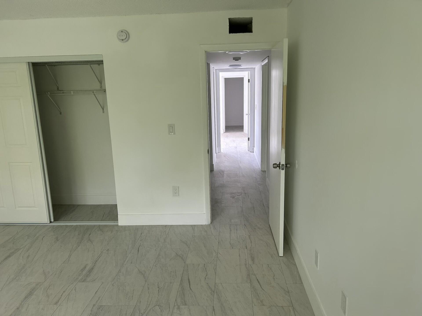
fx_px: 317
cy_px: 158
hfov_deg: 67.3
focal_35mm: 26
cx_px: 211
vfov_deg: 53.1
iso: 125
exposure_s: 1/121
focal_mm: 5.7
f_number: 1.5
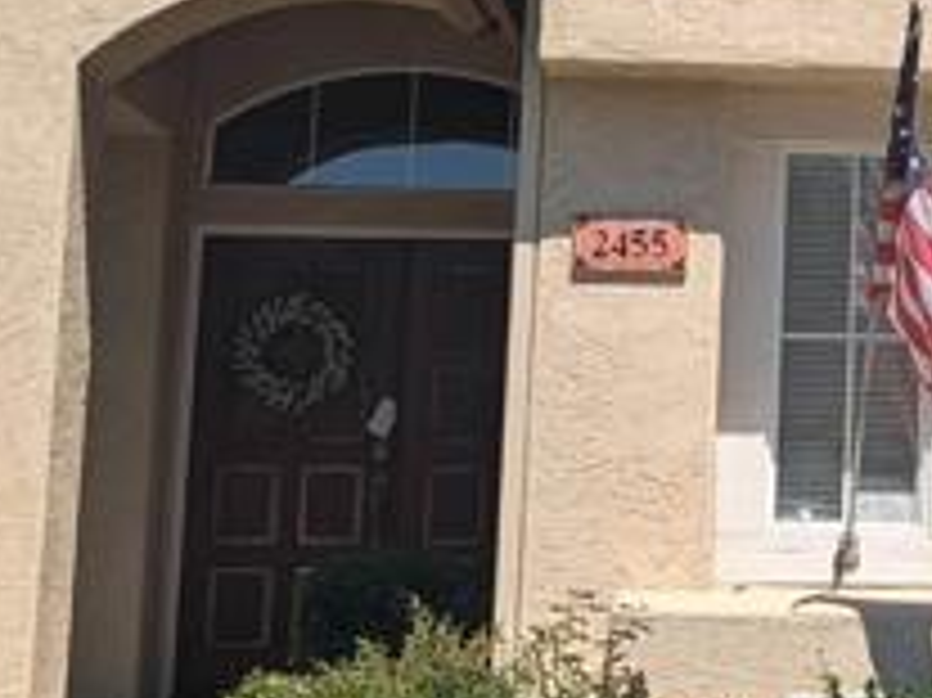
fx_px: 3202
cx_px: 1153
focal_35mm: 119
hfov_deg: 15.9
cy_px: -200
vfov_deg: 12.1
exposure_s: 1/2571
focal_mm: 6.81
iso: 42
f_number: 1.85
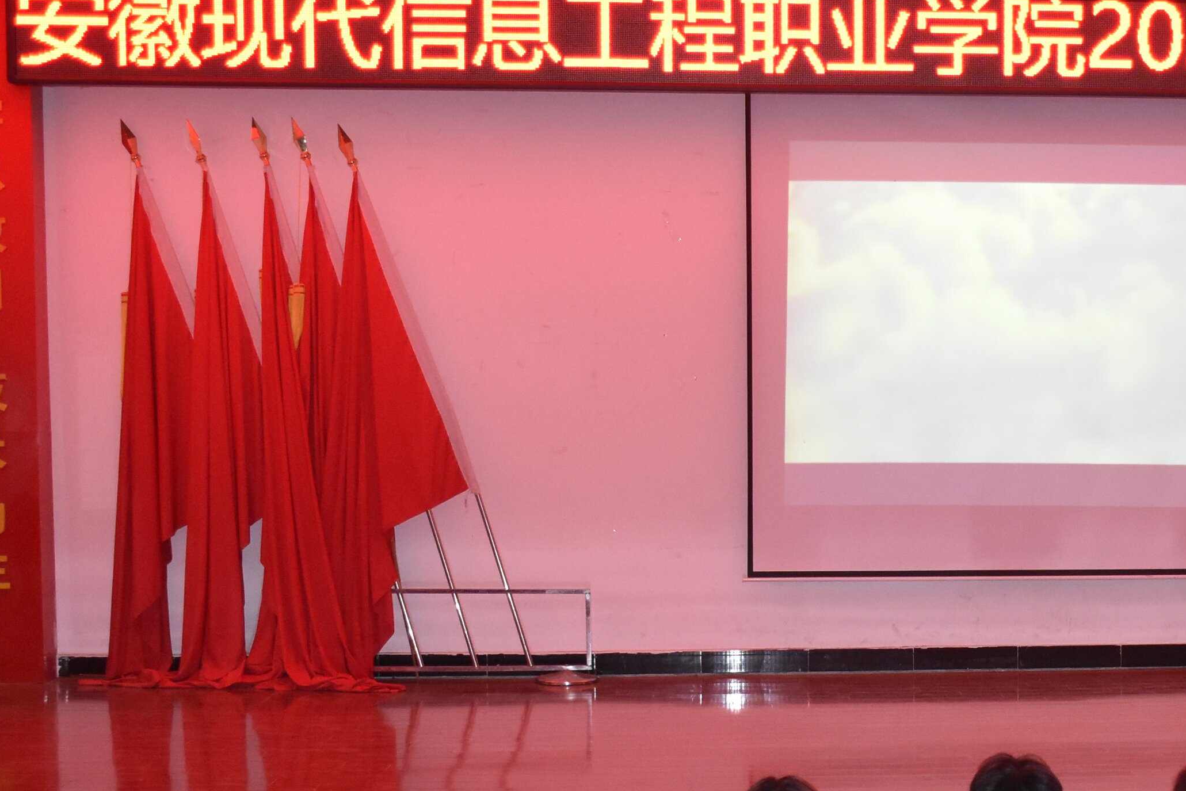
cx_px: 1013
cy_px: 555
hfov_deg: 27.3
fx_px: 2372
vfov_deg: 18.9
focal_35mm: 72
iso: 2000
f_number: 3.5
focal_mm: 22
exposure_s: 1/60
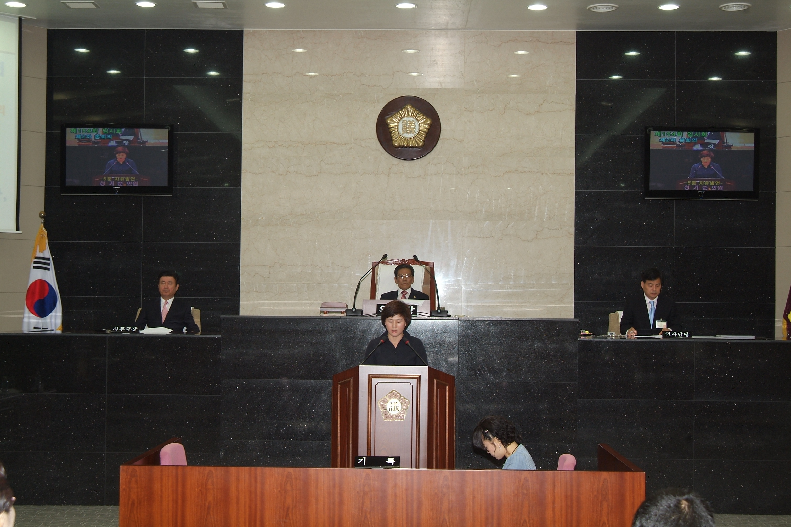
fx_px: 1252
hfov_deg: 35.1
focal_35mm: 57
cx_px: 396
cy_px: 264
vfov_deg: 23.8
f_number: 5.6
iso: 400
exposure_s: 1/60
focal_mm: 38
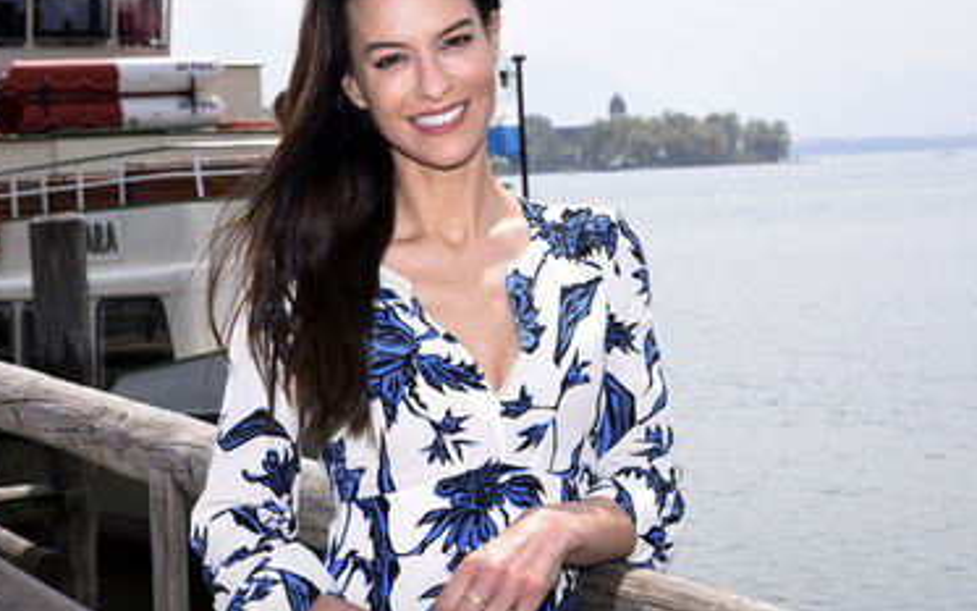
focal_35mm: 96
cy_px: 254
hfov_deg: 21.6
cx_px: 405
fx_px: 2556
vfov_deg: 13.6
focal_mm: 78
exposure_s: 1/160
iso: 250
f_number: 14
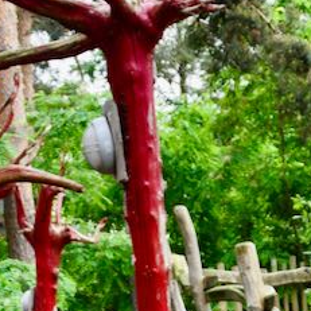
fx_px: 1972
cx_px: 229
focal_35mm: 194
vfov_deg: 8.9
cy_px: 415
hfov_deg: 9.0
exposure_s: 1/250
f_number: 4
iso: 400
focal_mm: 32
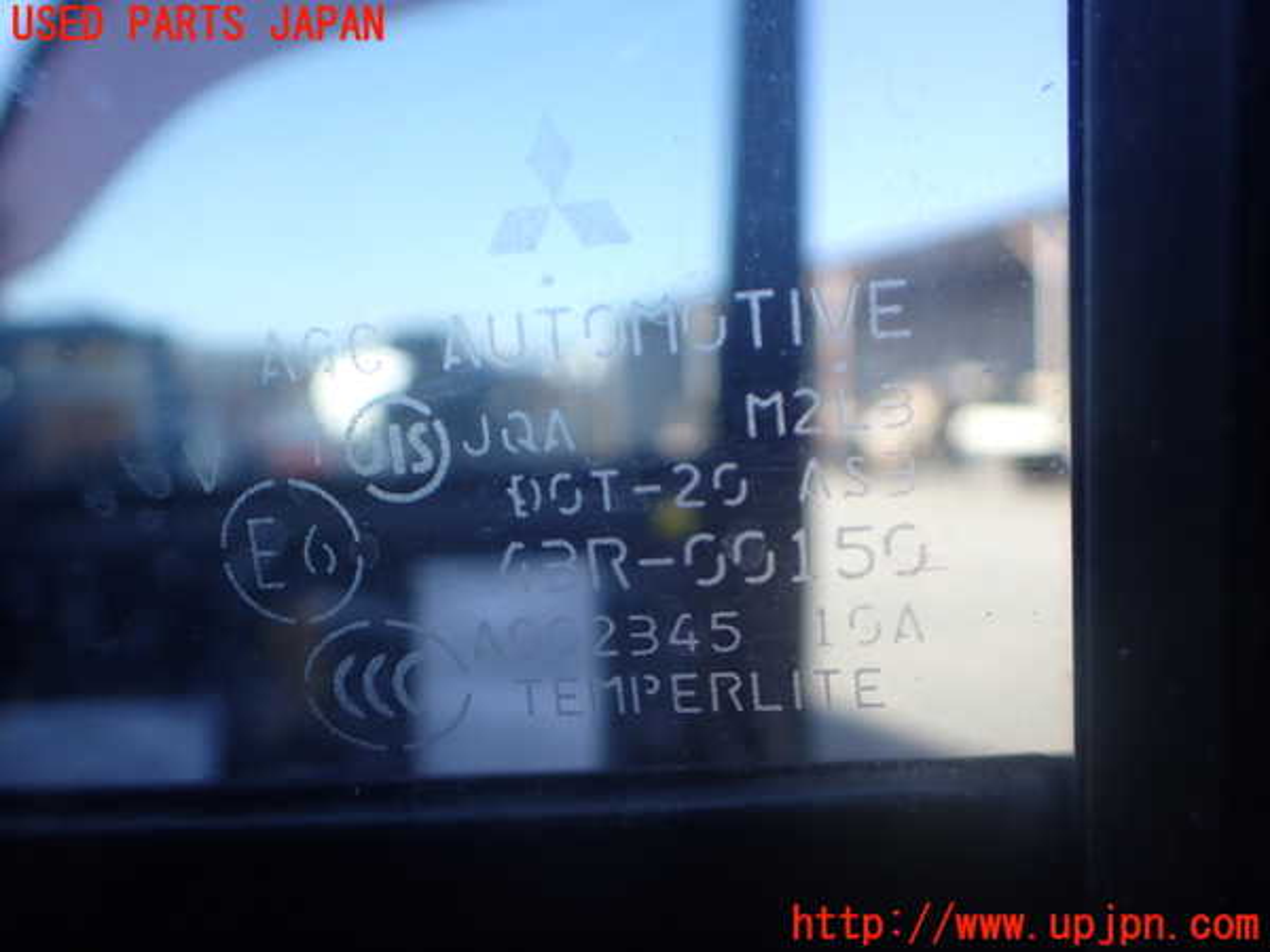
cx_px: 635
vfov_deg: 46.8
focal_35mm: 30
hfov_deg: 60.0
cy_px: 476
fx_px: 1101
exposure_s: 1/160
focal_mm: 5.4
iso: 100
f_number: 2.3
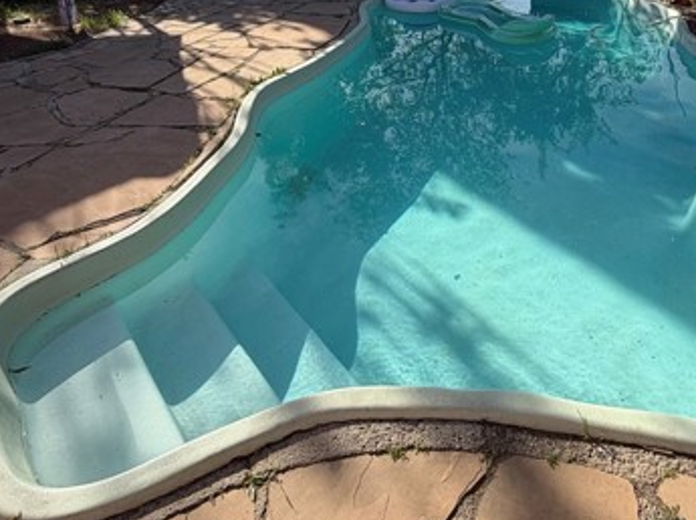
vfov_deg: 50.7
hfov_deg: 65.5
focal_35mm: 26
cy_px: 129
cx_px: 468
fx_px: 522
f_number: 2.2
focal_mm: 2.22
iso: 32
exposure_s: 1/770
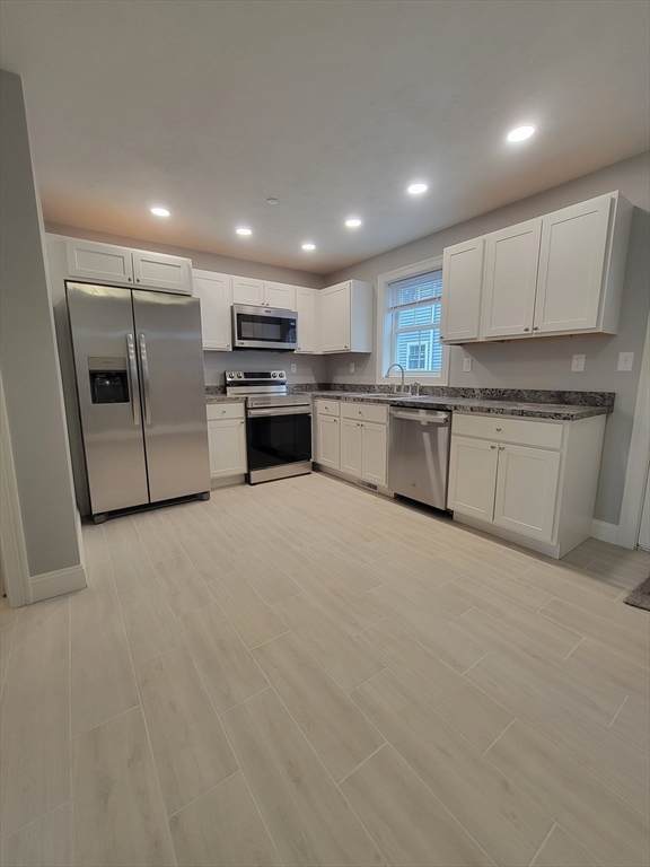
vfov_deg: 106.2
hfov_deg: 89.9
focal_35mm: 13
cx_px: 325
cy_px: 434
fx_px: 325
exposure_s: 1/60
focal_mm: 2.2
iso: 125
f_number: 2.2
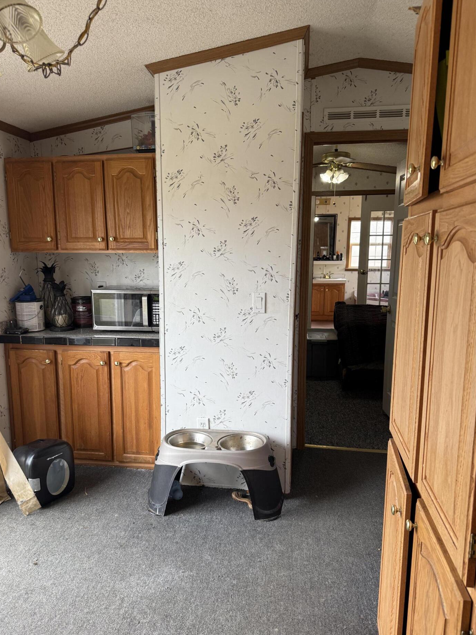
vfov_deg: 67.3
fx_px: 477
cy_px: 324
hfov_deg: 53.0
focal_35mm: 26
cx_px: 226
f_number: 1.78
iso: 125
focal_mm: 6.76
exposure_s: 1/120
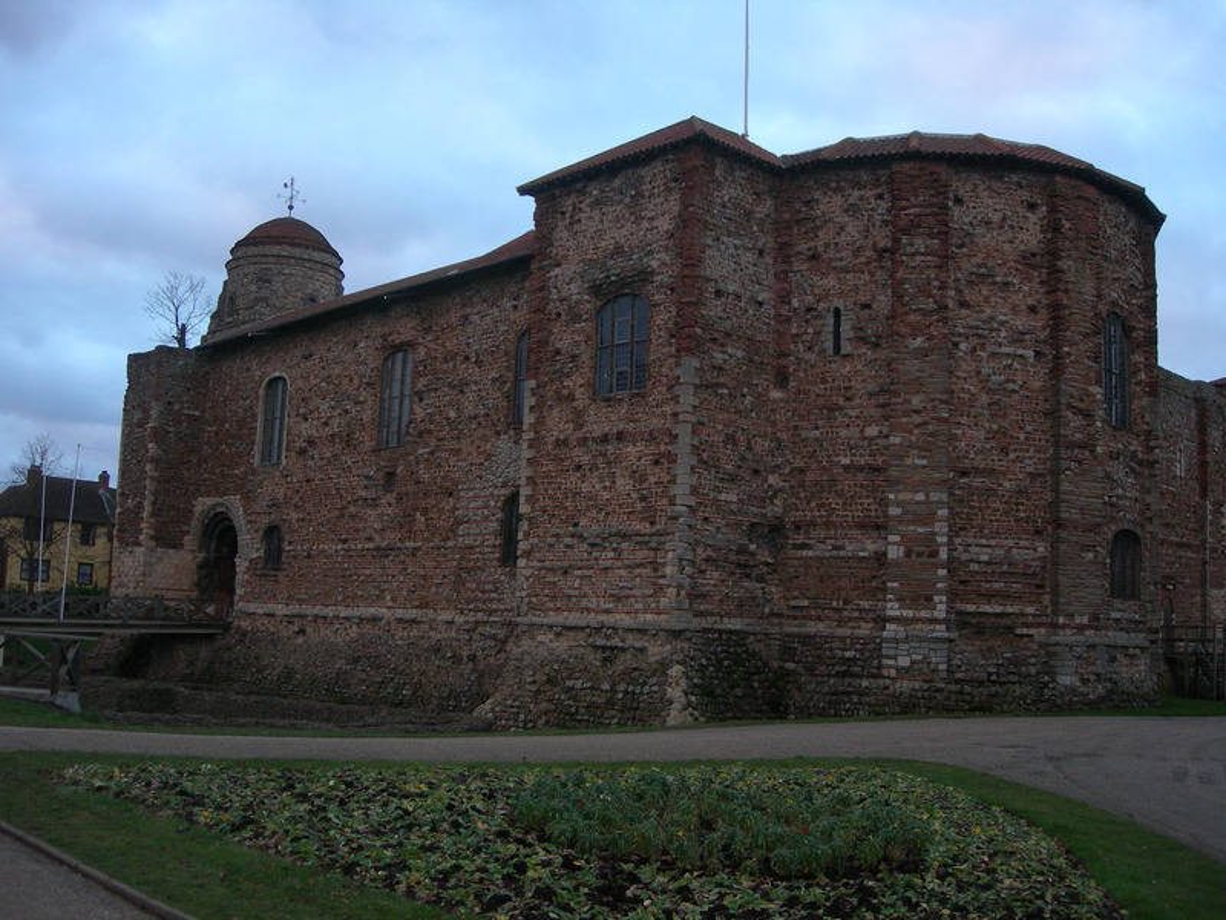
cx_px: 613
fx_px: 1346
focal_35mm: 38
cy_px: 460
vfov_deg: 37.7
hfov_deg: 49.0
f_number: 2.8
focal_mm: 7.8
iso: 117
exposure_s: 1/60.1
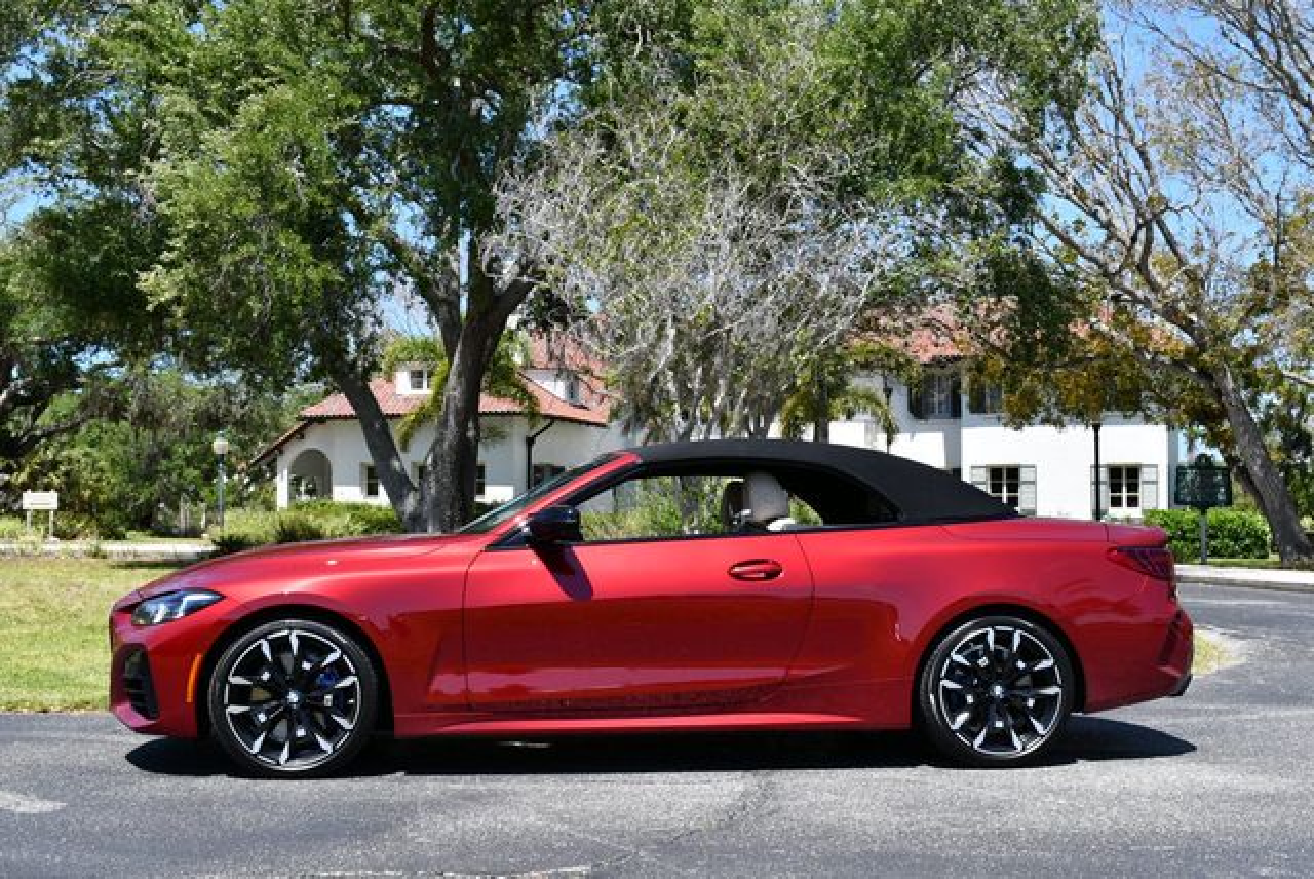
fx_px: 1607
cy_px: 440
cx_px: 657
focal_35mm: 44
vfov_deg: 30.6
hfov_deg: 44.5
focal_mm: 22
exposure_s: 1/250
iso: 110
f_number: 8
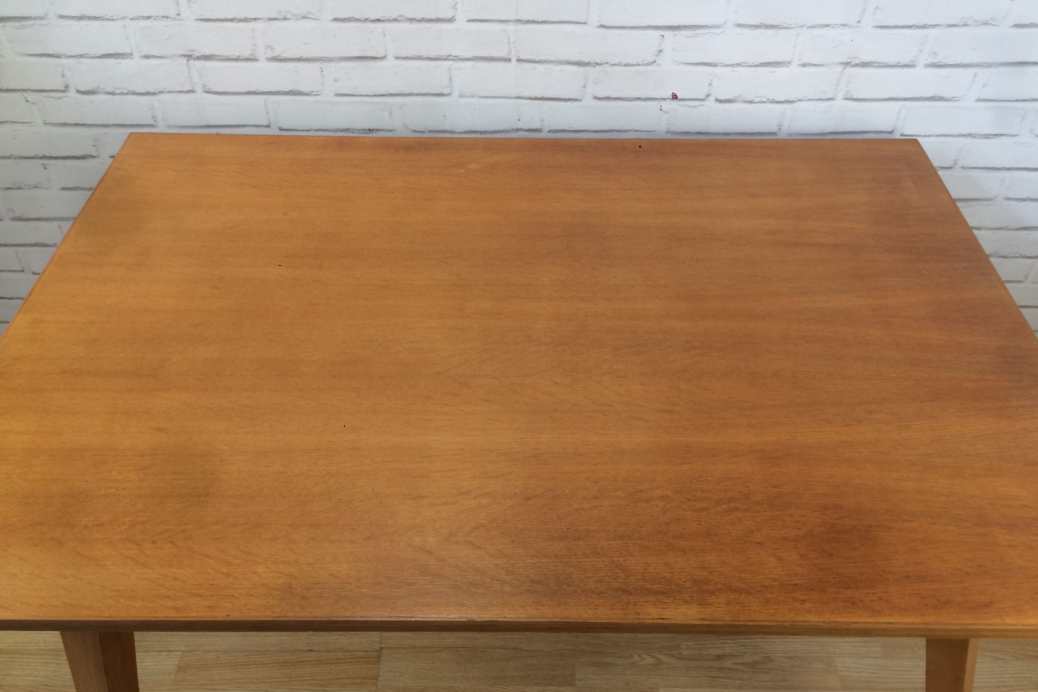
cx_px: 532
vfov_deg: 42.3
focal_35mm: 31
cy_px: 359
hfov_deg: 60.3
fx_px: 894
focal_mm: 4.15
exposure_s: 1/33
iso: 40
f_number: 2.2
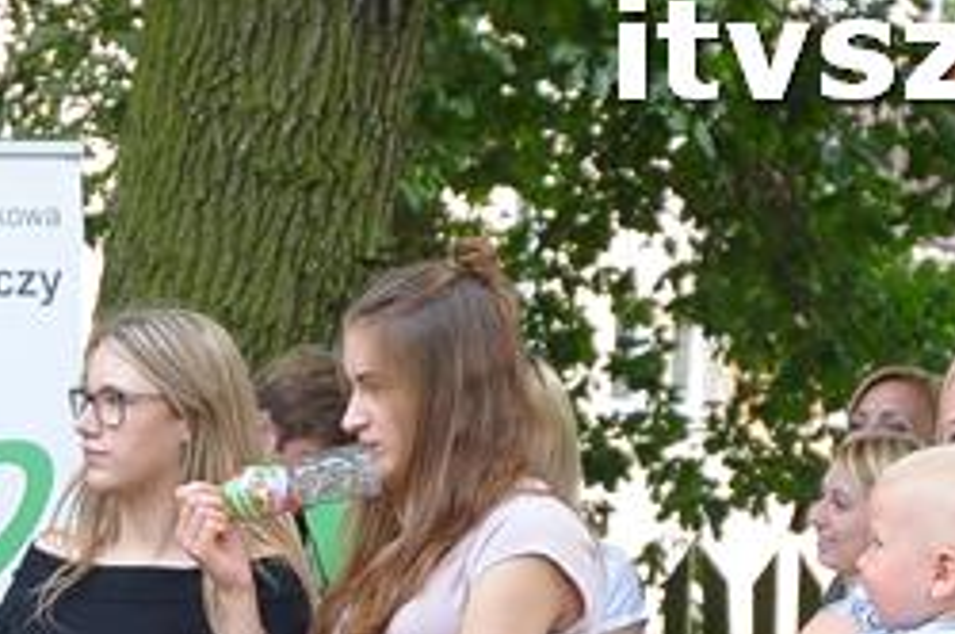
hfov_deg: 7.8
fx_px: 7021
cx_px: 31
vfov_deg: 5.1
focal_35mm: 265
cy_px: 949
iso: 640
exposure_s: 1/160
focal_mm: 52
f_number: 6.3
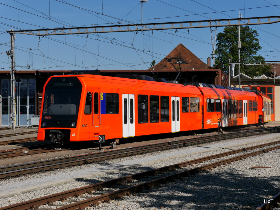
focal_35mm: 74
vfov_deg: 19.9
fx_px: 599
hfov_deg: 26.3
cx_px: 140
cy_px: 105
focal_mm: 37
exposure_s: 1/500
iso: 160
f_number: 10
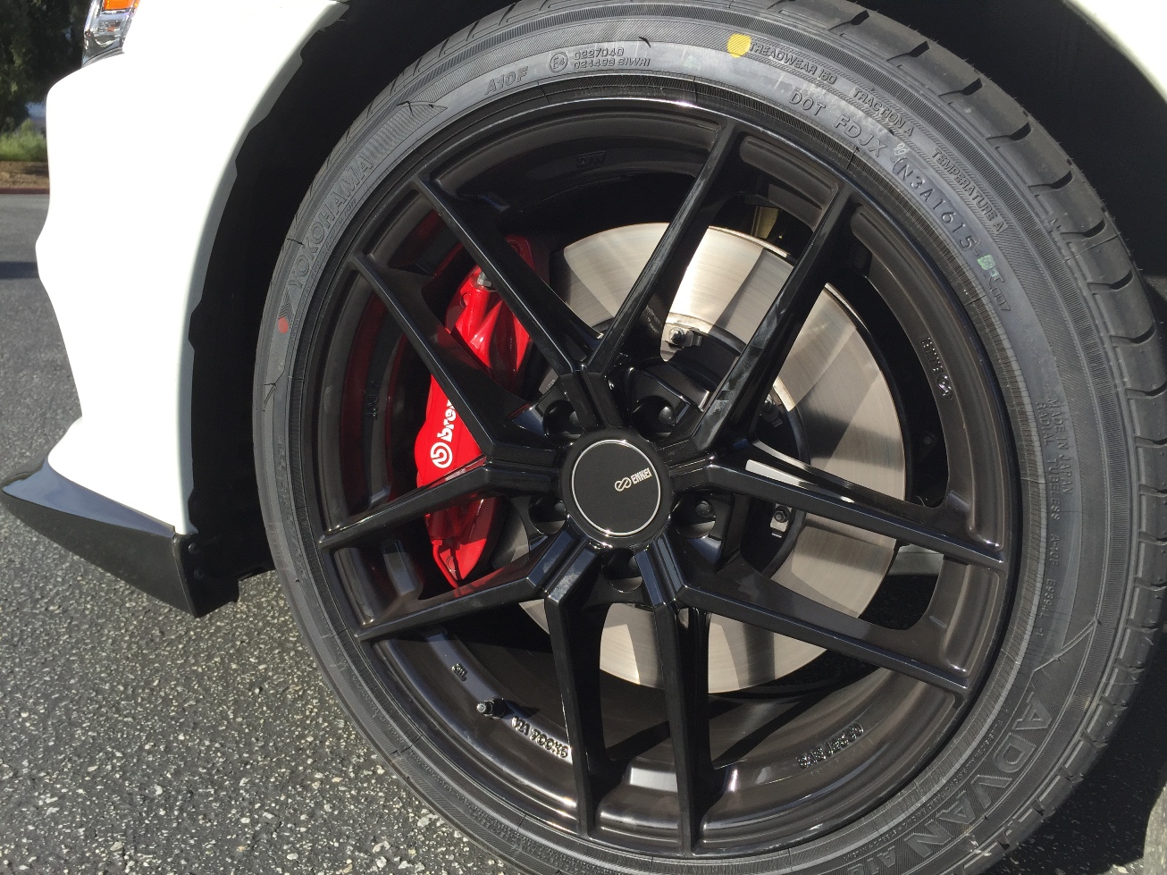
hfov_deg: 61.7
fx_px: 977
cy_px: 438
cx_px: 584
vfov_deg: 48.2
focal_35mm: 29
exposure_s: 1/1236
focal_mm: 4.15
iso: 32
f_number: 2.2
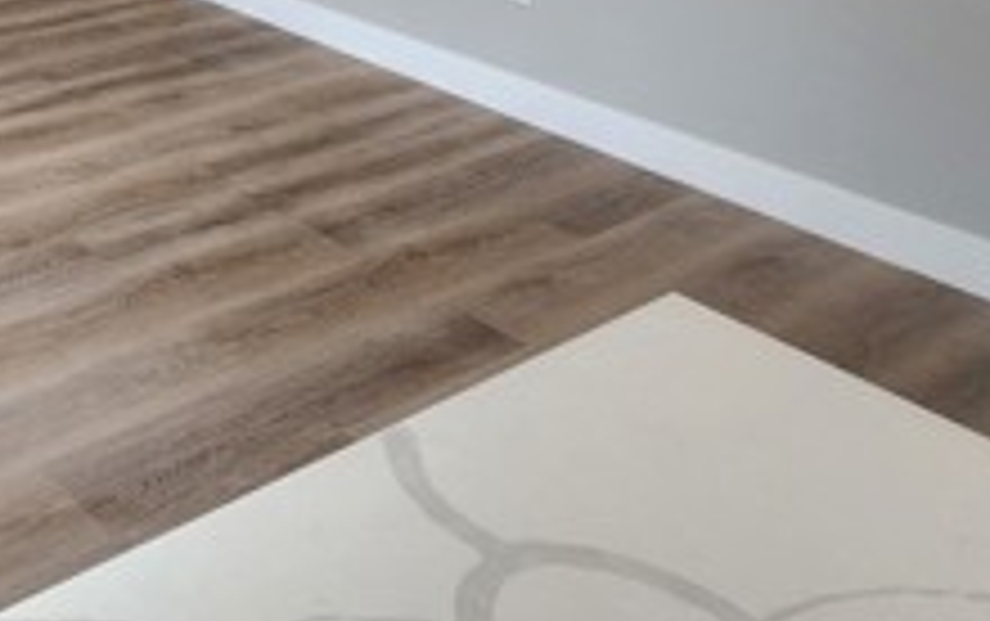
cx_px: -144
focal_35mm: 40
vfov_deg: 26.6
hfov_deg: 38.8
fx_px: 1080
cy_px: -207
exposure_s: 1/60
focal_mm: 2.2
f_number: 2.2
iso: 125
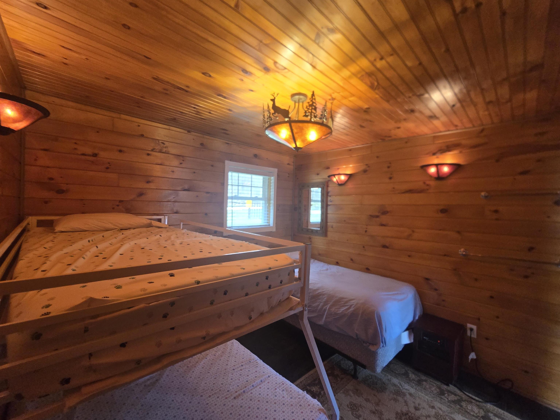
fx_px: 210
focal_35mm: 13
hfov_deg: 106.2
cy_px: 210
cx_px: 280
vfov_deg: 89.9
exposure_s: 1/60
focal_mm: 2.2
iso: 400
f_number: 2.2
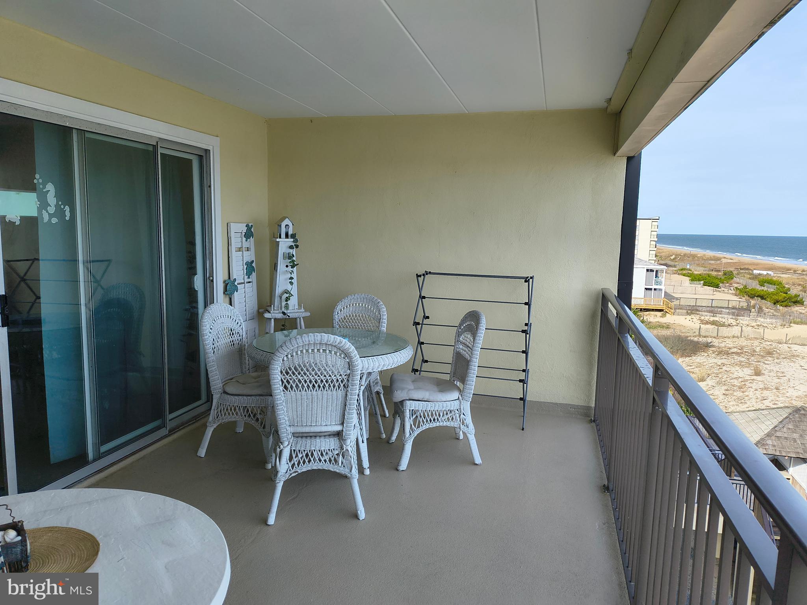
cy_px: 302
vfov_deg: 54.9
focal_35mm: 25
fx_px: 583
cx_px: 404
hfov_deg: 69.4
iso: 100
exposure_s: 1/823
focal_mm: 4.68
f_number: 1.7
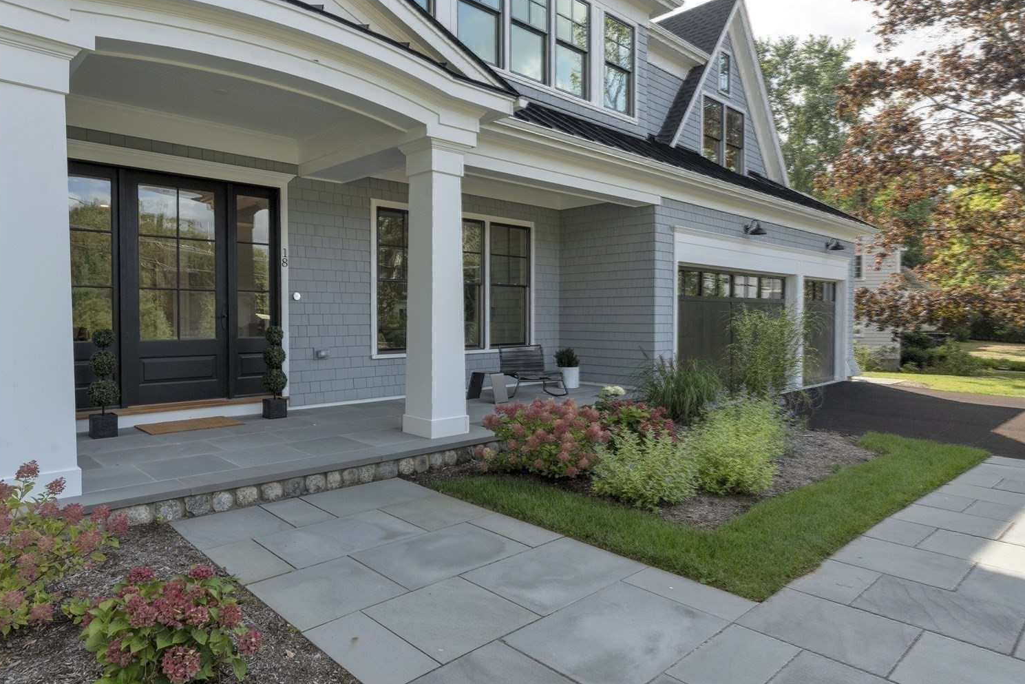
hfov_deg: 78.5
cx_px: 475
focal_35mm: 22
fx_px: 626
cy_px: 328
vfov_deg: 57.2
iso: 320
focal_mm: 16
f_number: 11
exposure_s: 1/60
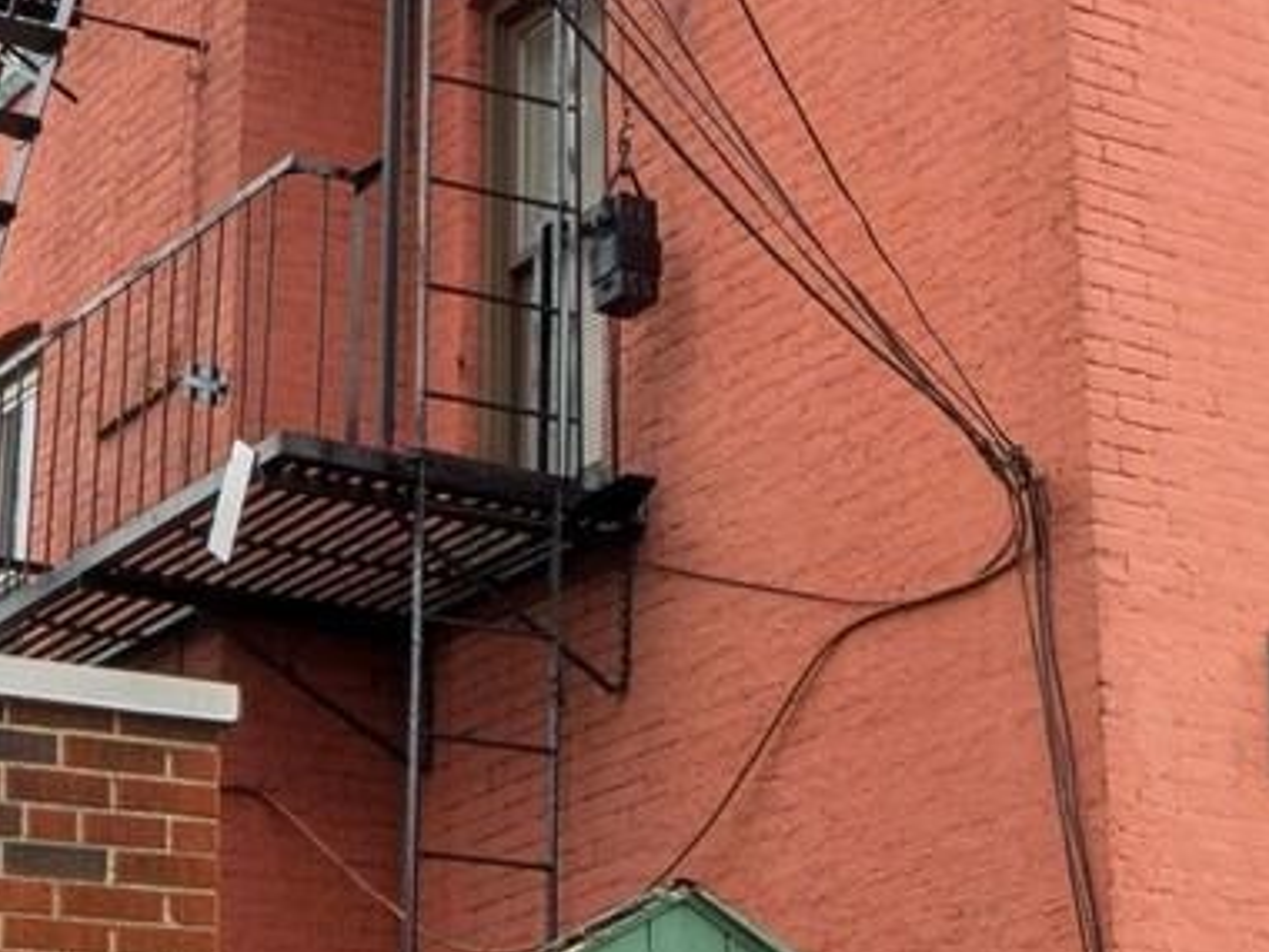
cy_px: 316
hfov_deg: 21.4
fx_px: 3336
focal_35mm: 91
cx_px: 932
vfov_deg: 16.2
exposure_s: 1/250
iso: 100
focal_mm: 12
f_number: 8
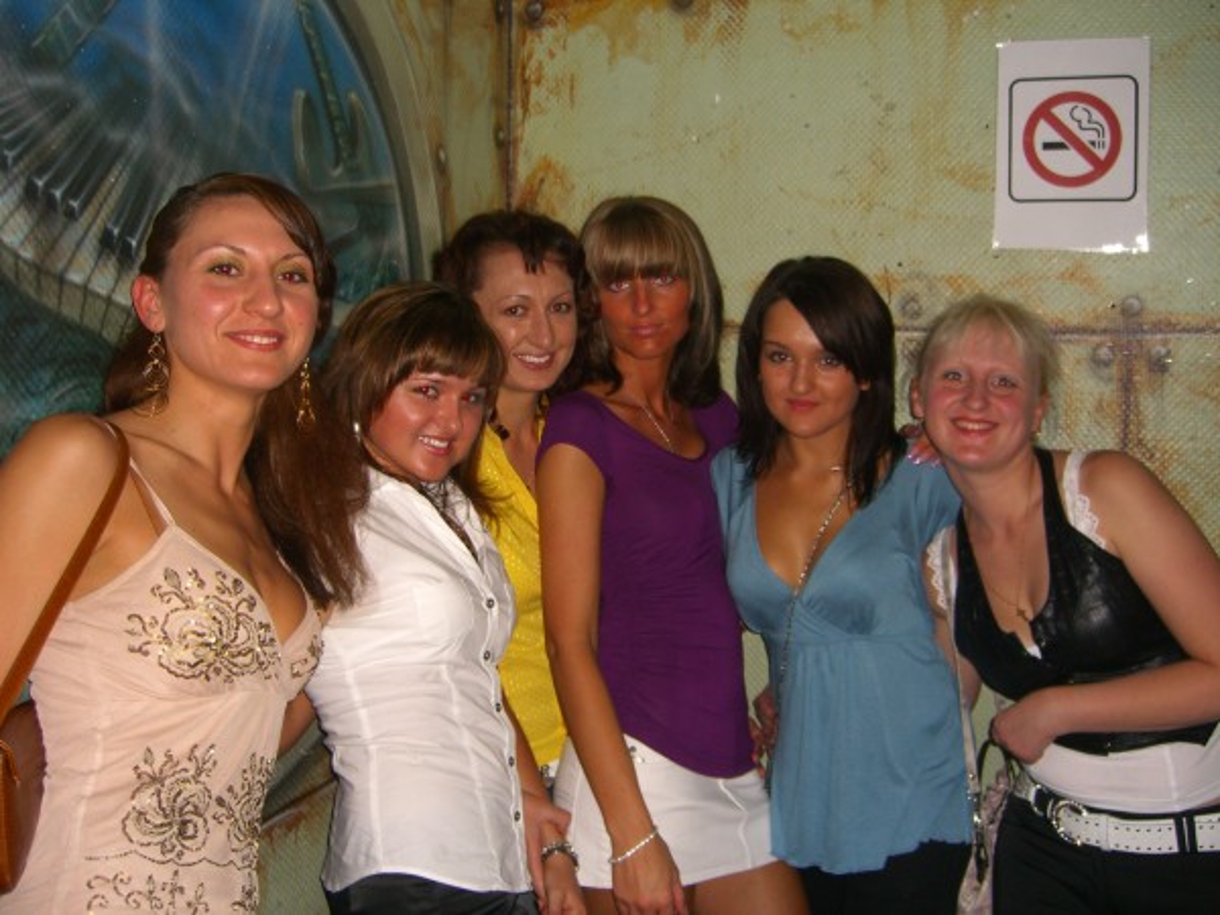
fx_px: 1339
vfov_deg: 37.7
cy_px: 458
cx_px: 610
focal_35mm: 38
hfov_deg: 49.0
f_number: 2.8
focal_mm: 7.9
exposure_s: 1/60
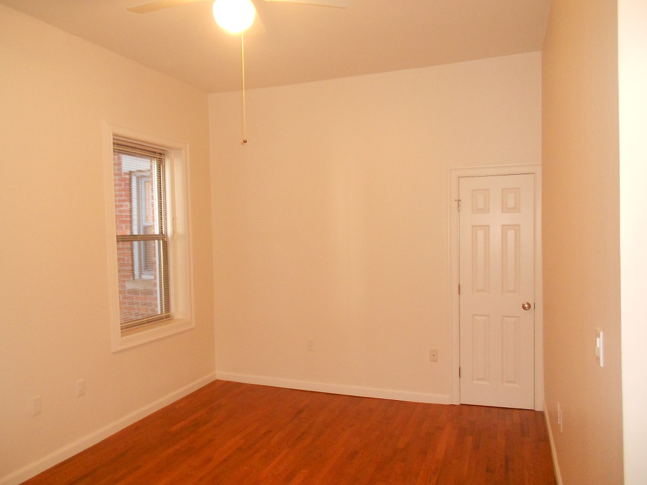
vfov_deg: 53.1
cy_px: 242
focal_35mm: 26
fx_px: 486
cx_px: 324
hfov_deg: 67.3
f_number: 3.2
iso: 400
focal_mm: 4.6
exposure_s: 1/25
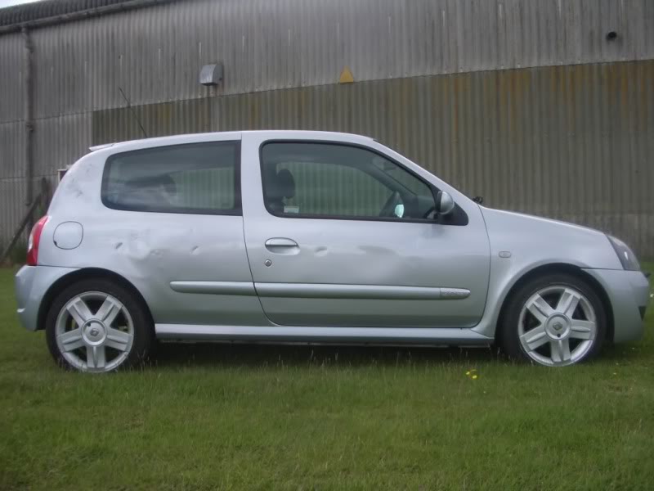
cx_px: 327
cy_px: 246
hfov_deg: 52.6
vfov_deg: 40.7
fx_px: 661
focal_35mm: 35
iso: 80
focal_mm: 5.8
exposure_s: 1/500
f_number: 2.6
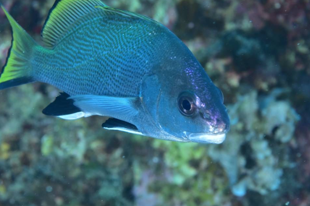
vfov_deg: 8.5
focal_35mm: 162
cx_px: 153
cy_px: 87
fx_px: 1392
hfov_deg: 12.7
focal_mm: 85
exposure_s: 1/60
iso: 250
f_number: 14
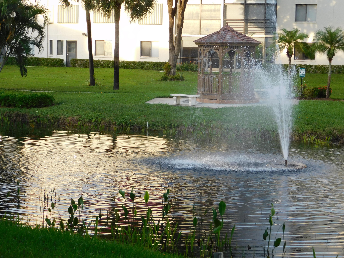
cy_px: 129
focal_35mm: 91
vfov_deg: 16.2
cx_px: 172
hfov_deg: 21.5
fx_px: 904
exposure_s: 1/125
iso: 125
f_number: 4.5
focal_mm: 16.1
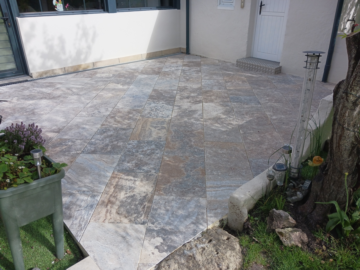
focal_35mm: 27
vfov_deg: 51.4
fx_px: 281
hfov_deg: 65.3
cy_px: 135
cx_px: 180
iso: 20
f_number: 1.8
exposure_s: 1/303
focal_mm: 4
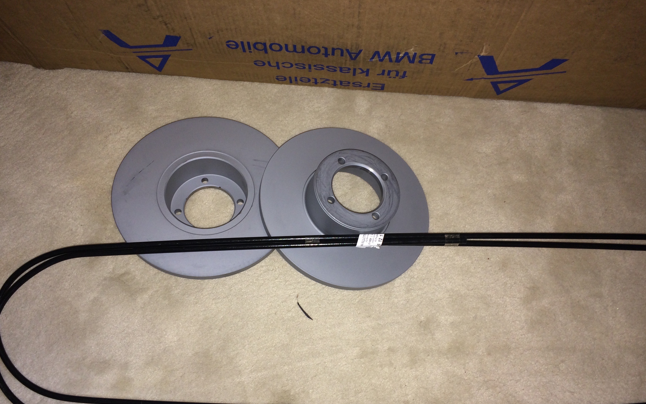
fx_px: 546
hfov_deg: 61.2
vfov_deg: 40.5
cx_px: 324
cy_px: 236
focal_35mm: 31
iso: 50
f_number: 2.2
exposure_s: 1/16
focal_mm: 4.15
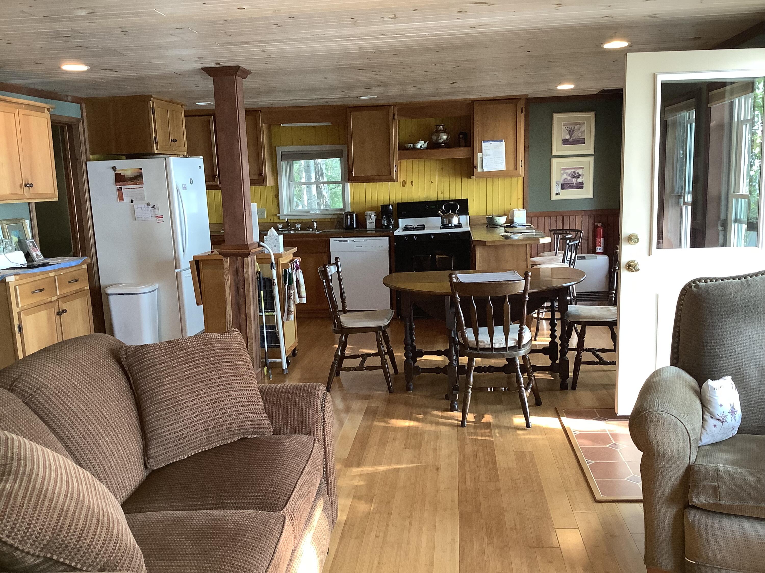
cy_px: 286
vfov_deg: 45.4
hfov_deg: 58.4
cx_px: 382
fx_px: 685
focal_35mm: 31
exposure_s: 1/50
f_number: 2.4
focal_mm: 3.3
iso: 160
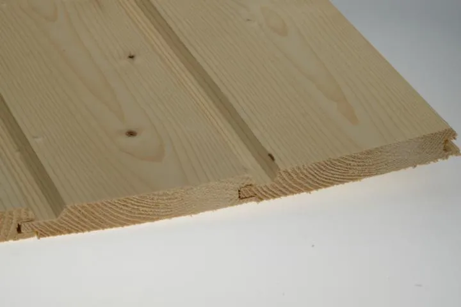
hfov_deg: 14.3
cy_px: 154
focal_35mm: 143
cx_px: 230
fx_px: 1831
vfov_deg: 9.6
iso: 250
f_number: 13
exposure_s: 1/25
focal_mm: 95.4
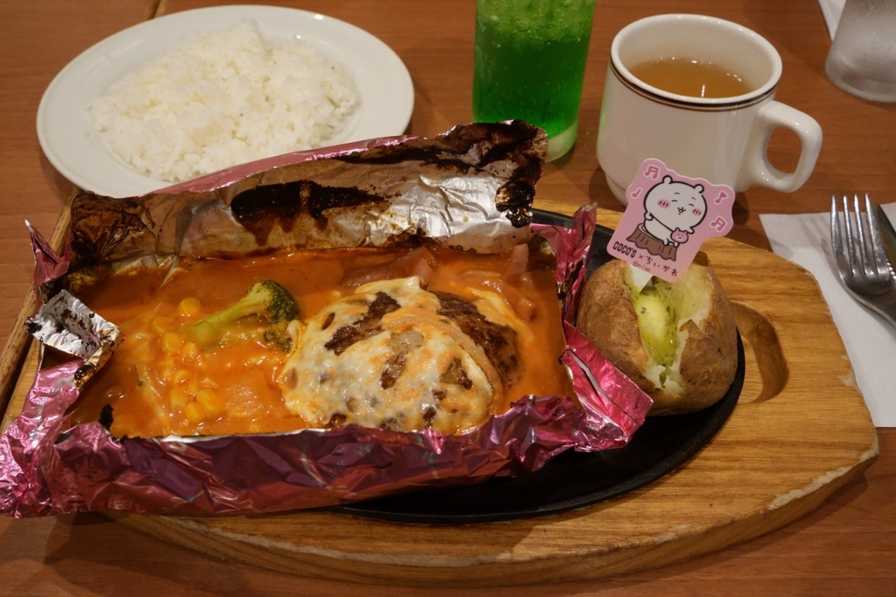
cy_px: 298
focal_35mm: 37
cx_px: 448
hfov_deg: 51.9
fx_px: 921
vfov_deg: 35.9
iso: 4000
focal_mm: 37
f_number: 13
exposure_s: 1/40
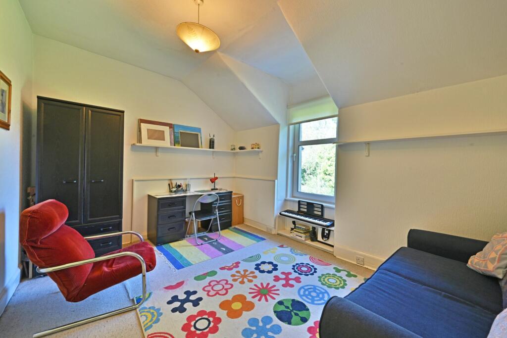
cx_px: 254
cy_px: 169
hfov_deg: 104.2
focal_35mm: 14
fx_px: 197
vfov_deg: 81.2
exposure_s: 1/2.5
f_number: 13
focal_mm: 14
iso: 125
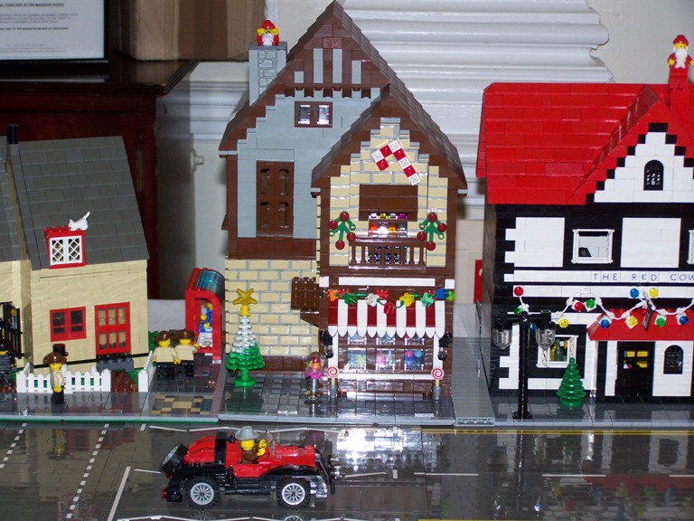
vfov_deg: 18.0
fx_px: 1644
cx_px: 347
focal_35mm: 82
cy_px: 260
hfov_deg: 23.8
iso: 80
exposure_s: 1/80
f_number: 3.2
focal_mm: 13.7
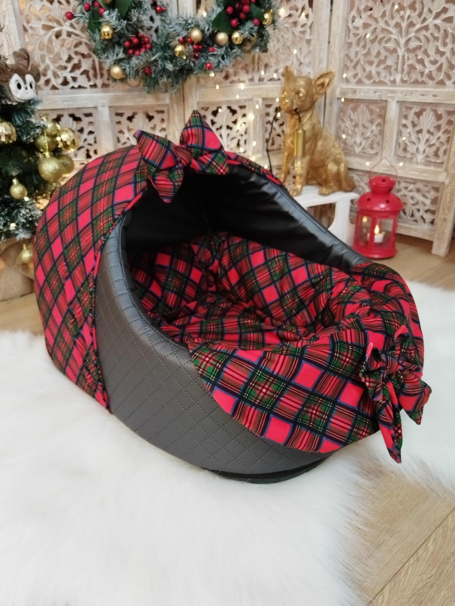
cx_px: 228
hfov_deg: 53.1
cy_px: 303
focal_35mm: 26
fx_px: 456
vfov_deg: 67.3
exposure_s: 1/33.3
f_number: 1.9
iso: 800
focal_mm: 4.95
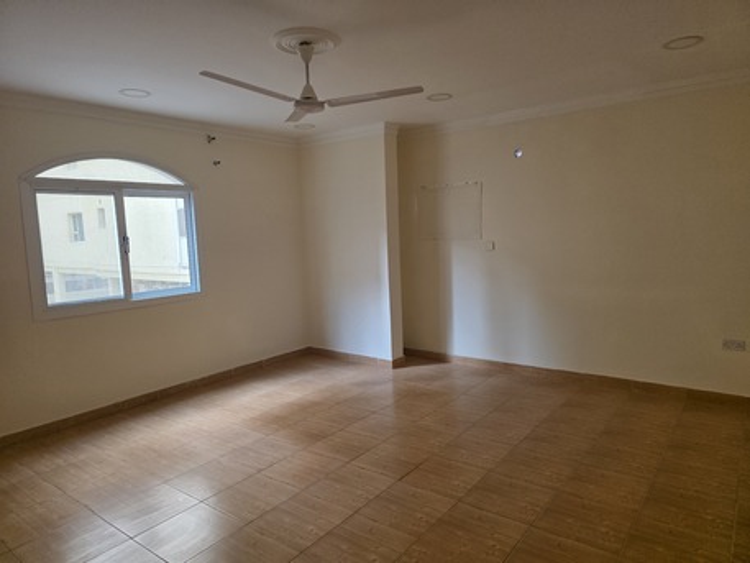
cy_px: 282
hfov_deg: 73.9
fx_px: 498
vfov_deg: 58.9
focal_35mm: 23
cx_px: 375
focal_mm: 6.3
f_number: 1.7
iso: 250
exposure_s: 1/120
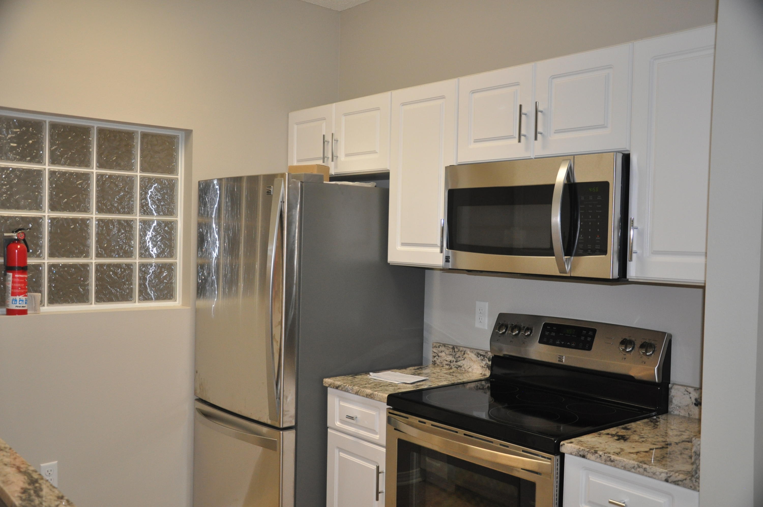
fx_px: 762
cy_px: 254
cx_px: 382
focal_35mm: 36
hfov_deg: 53.2
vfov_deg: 36.8
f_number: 3.8
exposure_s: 1/60
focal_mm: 24
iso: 800
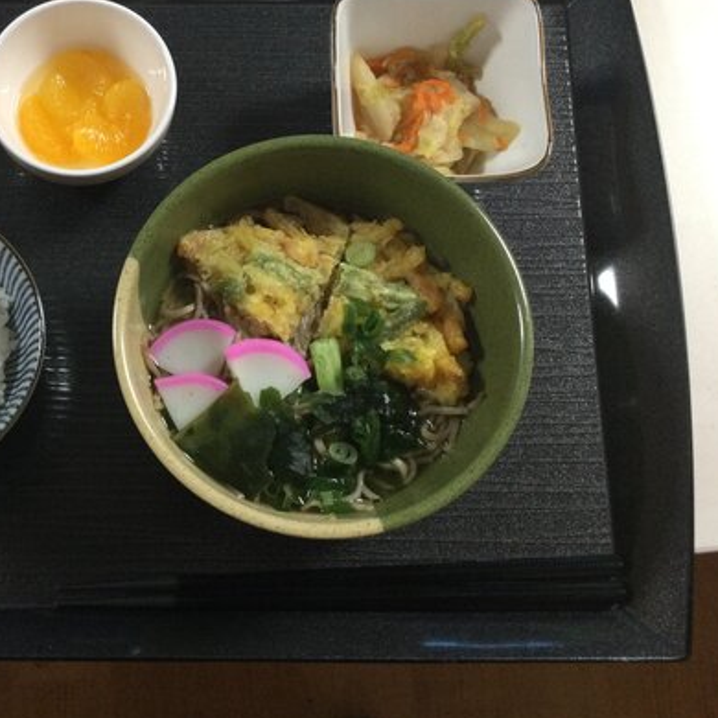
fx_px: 1056
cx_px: 155
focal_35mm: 45
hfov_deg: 36.4
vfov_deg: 37.5
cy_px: 331
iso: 100
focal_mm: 3.3
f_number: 2.4
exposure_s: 1/30
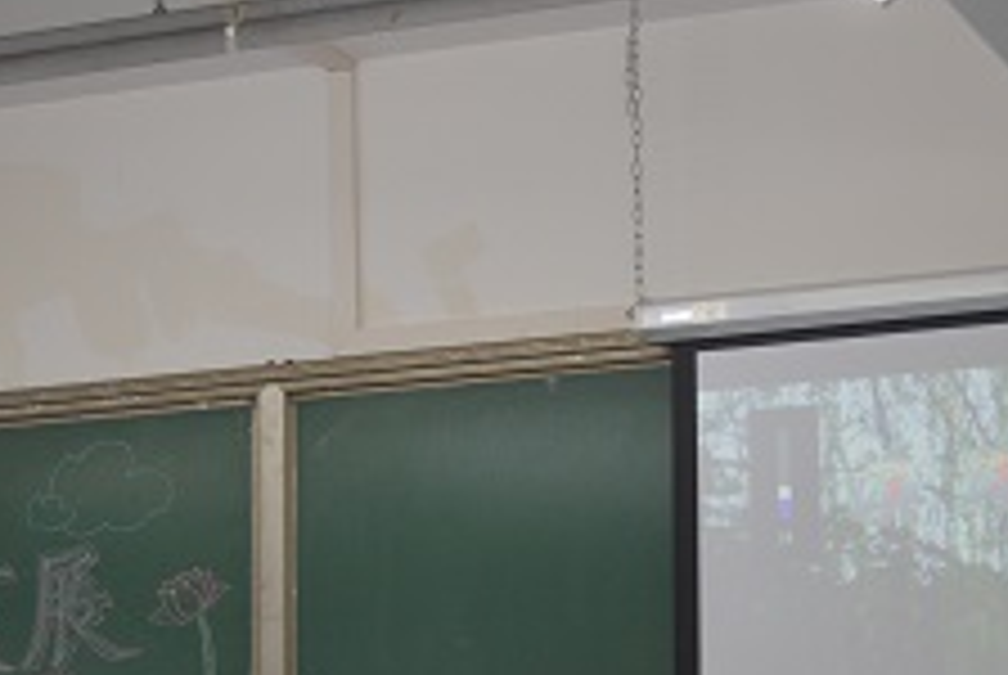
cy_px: 662
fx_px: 3486
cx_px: 603
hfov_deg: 16.4
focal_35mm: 124
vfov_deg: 11.0
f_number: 4.2
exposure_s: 1/60
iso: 400
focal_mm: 31
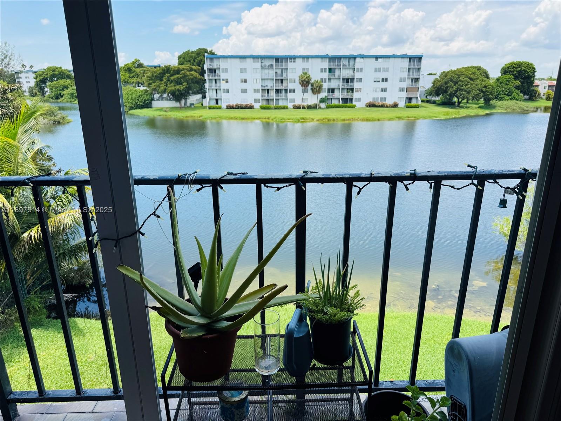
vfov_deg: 56.8
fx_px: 389
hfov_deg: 71.6
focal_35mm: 24
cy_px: 210
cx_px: 280
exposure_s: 1/1767
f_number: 1.78
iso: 80
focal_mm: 6.76
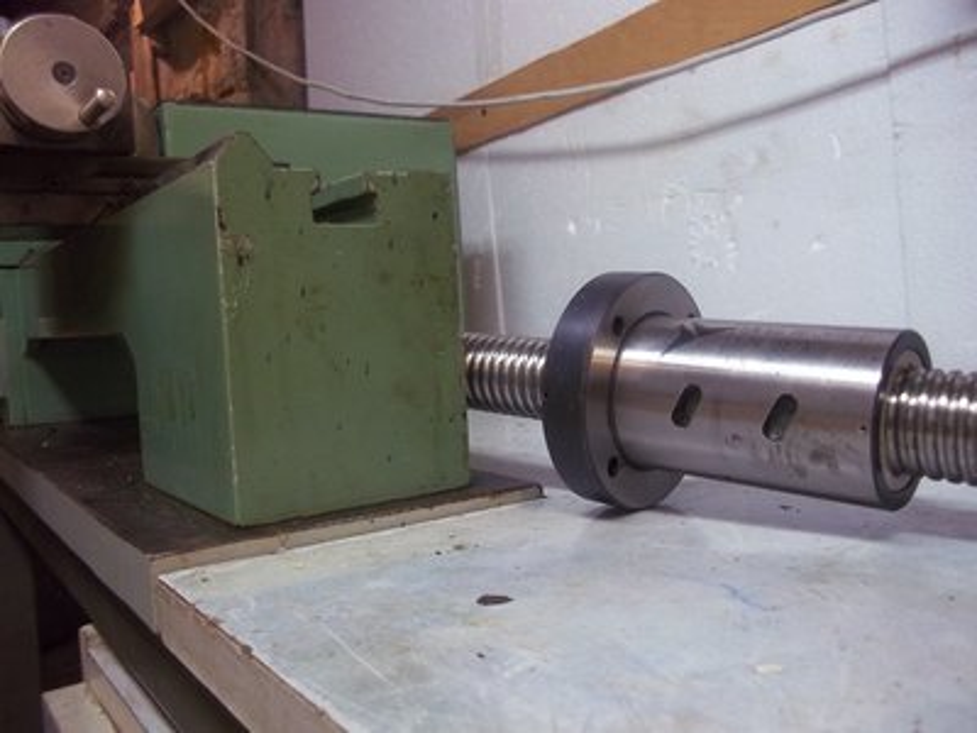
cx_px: 488
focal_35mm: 32
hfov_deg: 56.8
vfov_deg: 44.2
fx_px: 903
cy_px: 366
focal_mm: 5.7
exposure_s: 1/25
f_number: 2.9
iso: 160
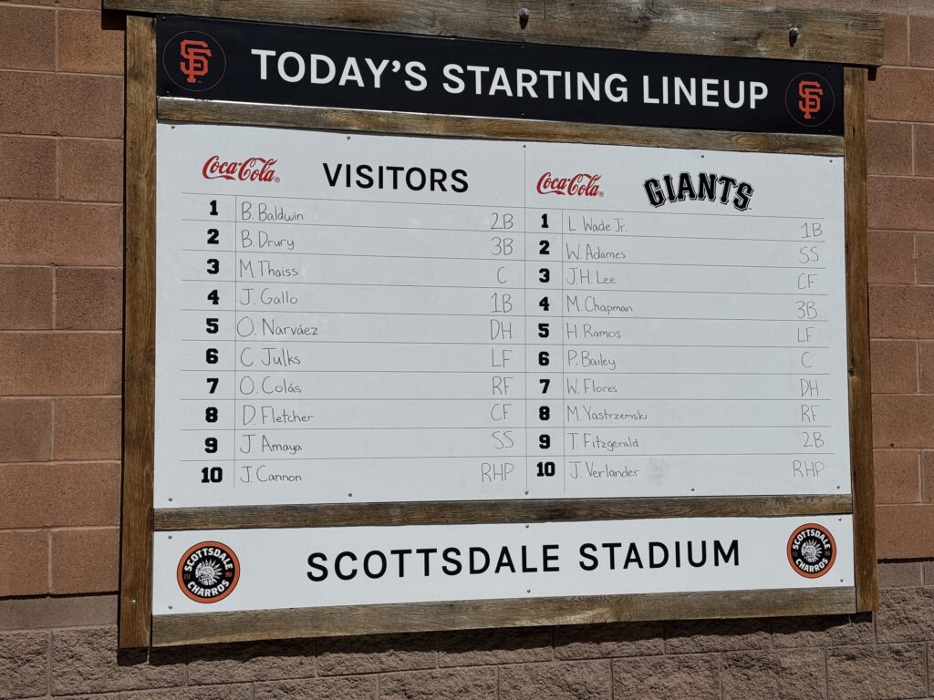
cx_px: 467
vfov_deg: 30.3
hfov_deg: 39.7
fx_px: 1295
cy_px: 350
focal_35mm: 48
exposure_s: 1/15385
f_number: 1.78
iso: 50
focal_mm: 6.76
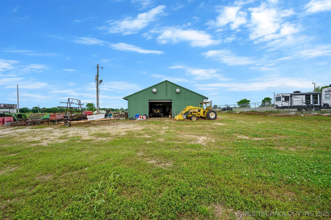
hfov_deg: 104.3
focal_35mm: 14
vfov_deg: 81.1
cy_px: 110
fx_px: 129
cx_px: 166
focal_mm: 14
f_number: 9
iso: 250
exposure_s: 1/200
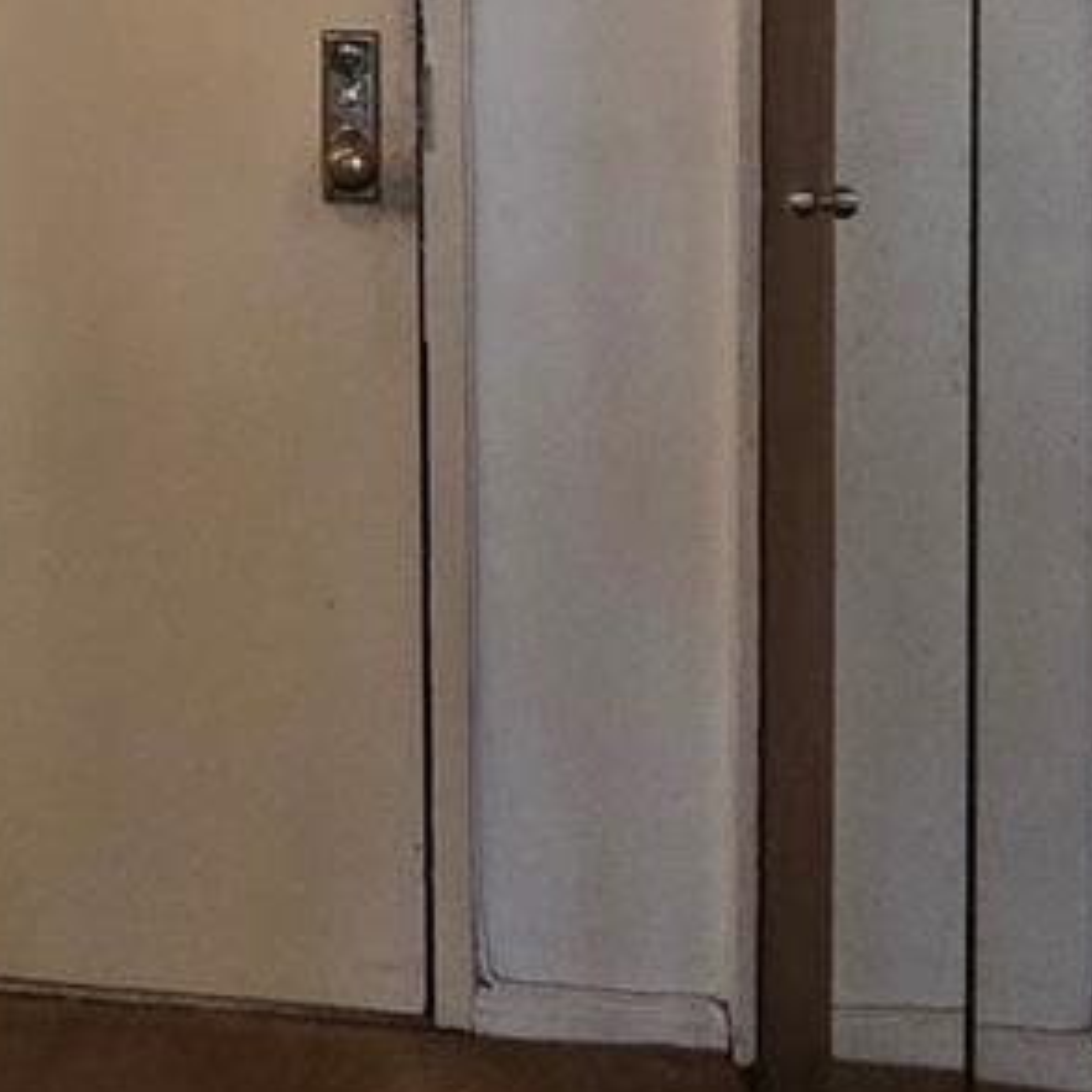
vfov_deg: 26.6
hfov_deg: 24.7
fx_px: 2141
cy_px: -74
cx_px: -349
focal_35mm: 60
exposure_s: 1/60.2
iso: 320
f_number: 2.2
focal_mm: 2.2
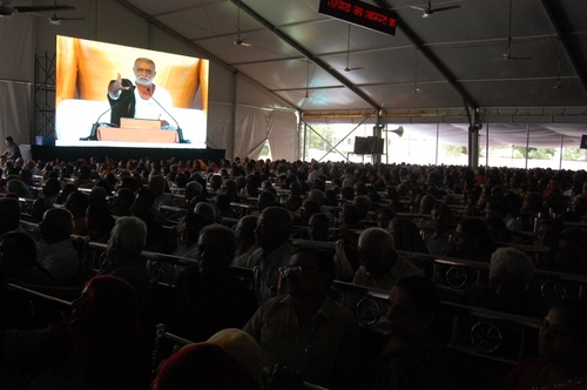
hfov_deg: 55.2
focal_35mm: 34
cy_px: 195
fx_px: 562
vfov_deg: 38.3
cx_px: 294
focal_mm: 23
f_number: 6.3
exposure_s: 1/160
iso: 1000
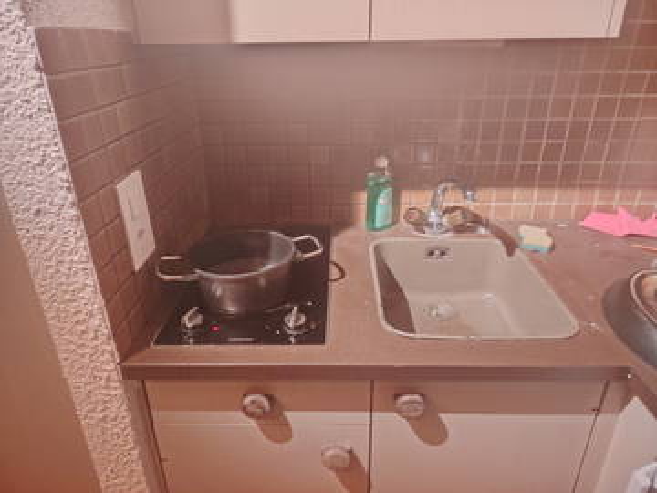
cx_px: 328
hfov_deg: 71.6
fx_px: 456
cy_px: 246
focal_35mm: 24
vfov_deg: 56.8
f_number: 1.75
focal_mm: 5.25
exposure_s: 1/25
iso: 1041
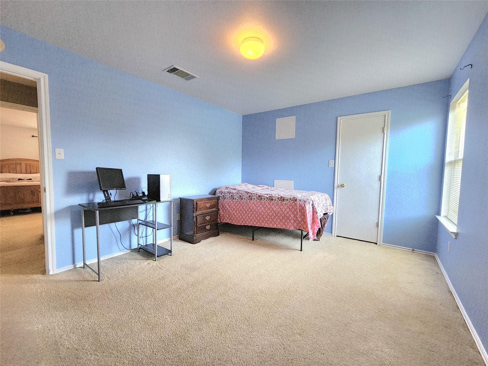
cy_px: 183
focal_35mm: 13
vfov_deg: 89.9
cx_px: 244
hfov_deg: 106.2
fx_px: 183
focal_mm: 2.2
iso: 320
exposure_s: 1/60.2
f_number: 2.2
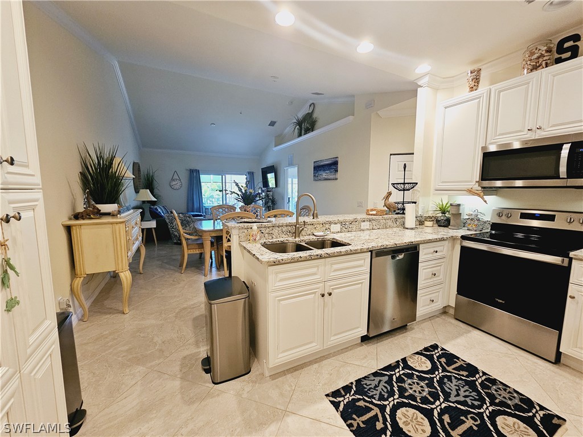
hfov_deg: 106.2
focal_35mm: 13
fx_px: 219
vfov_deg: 89.9
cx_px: 292
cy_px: 218
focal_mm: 2.2
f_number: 2.2
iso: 200
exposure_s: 1/60
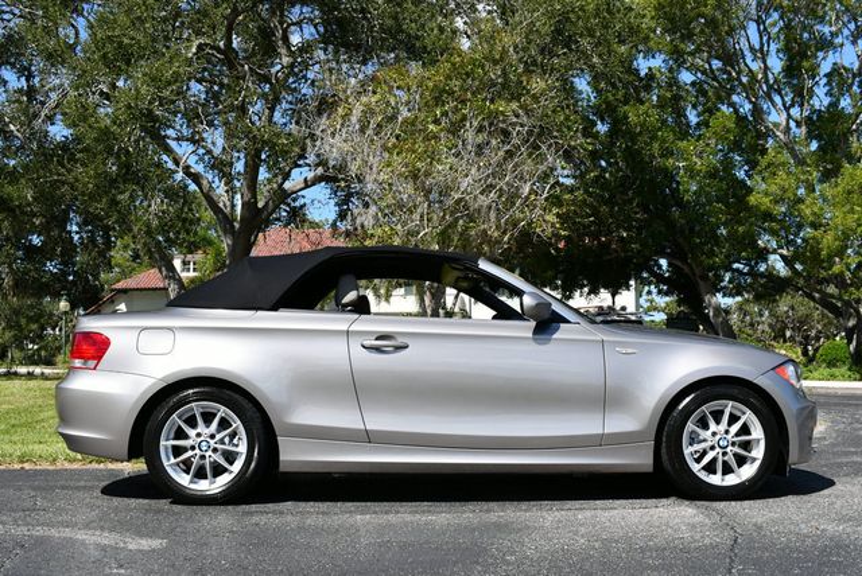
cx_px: 431
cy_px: 288
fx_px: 959
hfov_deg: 48.4
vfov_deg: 33.5
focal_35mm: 40
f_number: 9
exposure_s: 1/320
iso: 100
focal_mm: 20
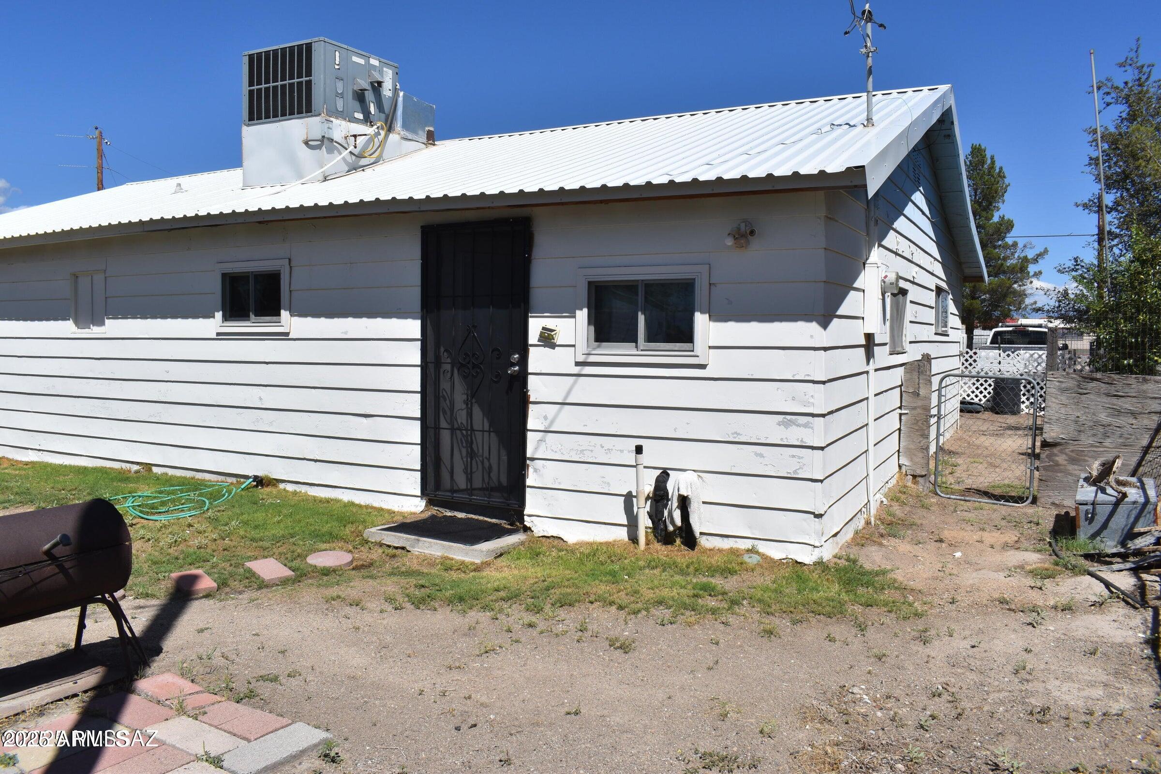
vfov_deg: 47.9
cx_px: 580
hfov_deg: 67.4
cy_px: 387
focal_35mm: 27
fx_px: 871
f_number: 11
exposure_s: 1/500
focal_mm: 18
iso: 200
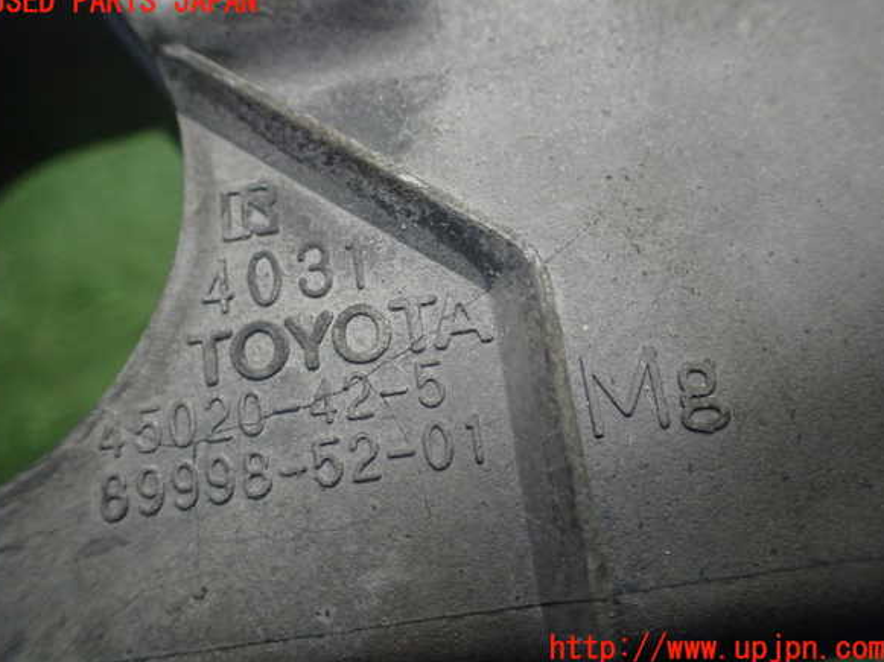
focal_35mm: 31
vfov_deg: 45.4
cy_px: 326
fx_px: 791
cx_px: 437
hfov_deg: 58.4
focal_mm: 5.4
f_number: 2.3
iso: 500
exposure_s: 1/125
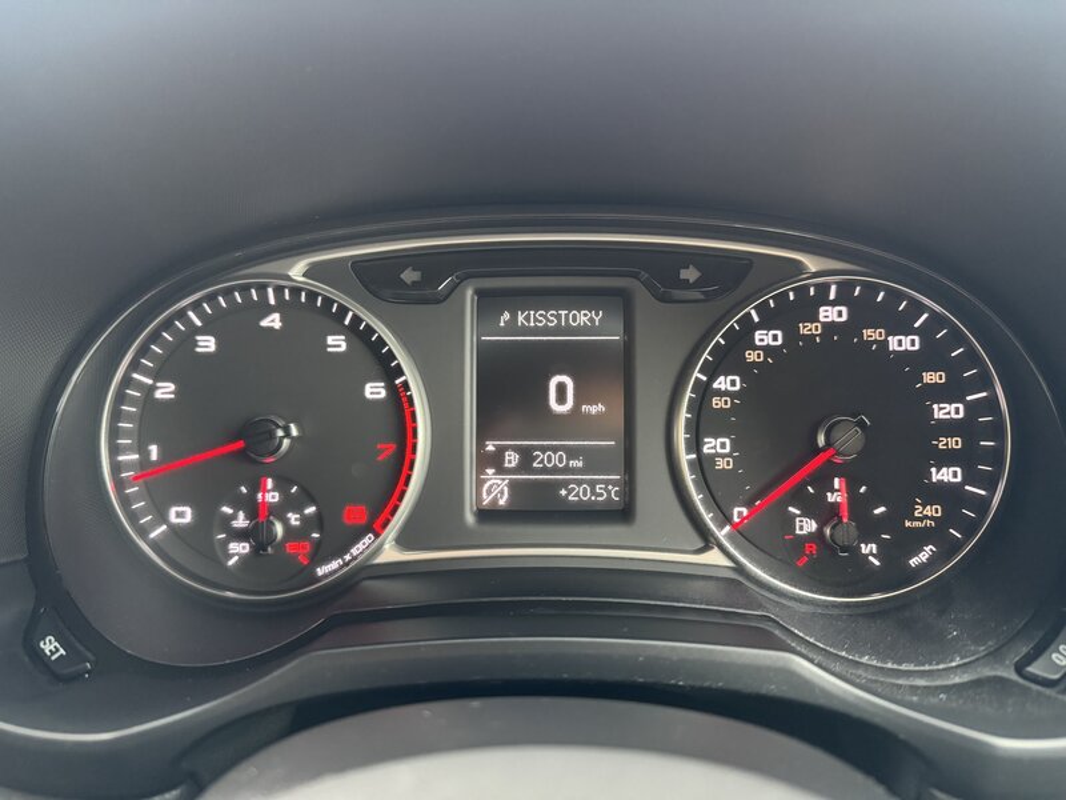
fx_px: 739
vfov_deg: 56.8
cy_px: 400
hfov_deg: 71.6
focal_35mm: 24
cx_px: 533
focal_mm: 6.76
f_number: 1.78
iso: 800
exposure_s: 1/41
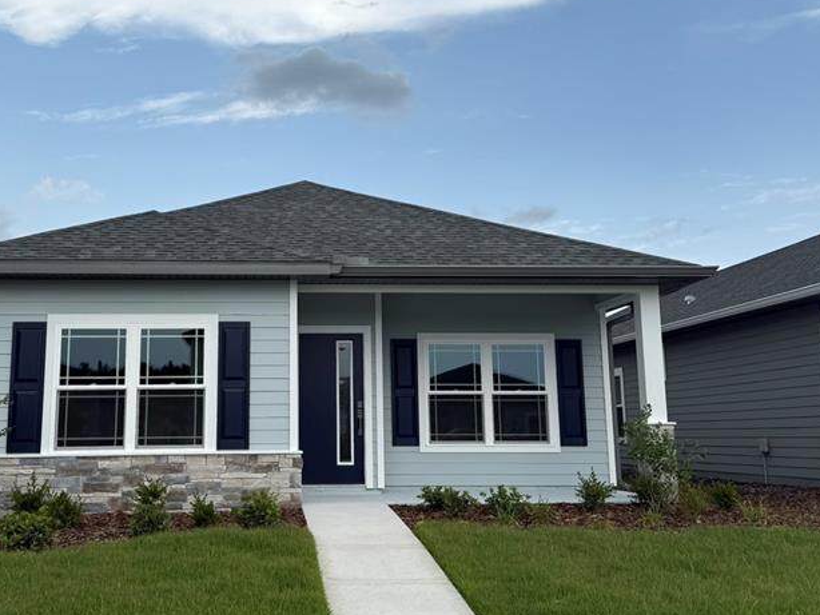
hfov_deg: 46.4
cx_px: 315
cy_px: 279
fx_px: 948
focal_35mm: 40
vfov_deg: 36.0
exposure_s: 1/1812
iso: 80
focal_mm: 6.76
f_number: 1.78
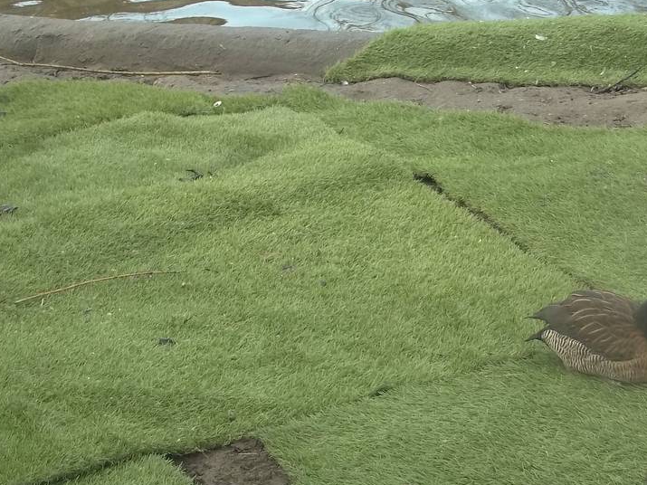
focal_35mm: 103
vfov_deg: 14.2
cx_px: 369
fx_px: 1925
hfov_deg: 19.1
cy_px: 461
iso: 80
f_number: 3.7
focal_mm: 8.3
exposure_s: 1/80
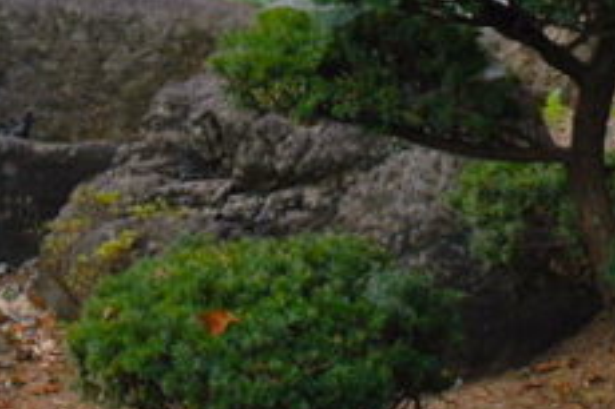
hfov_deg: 11.3
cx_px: -8
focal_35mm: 180
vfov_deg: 7.4
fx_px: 3077
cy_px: -354
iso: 400
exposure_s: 1/320
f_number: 9
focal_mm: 27
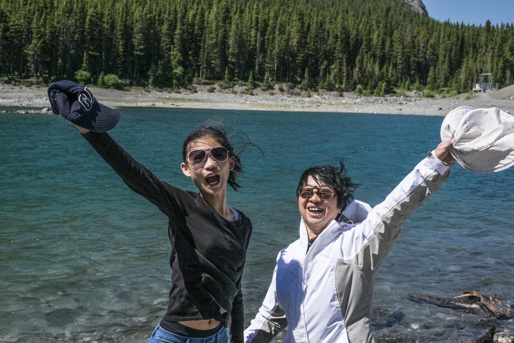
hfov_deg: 37.5
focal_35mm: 53
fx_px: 757
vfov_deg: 25.5
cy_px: 172
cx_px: 257
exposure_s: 1/4000
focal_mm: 35
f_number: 8
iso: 1600
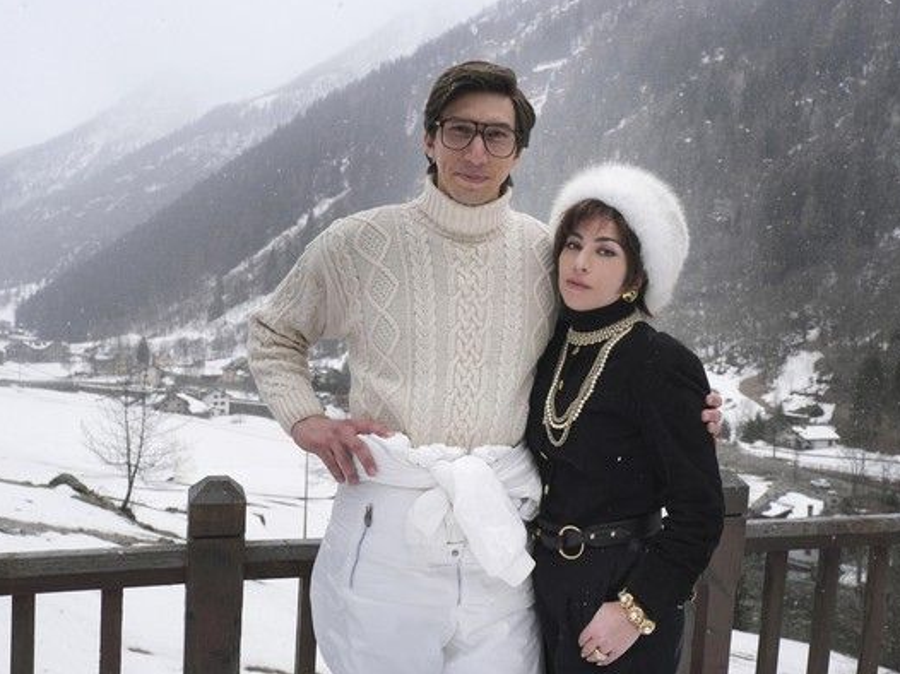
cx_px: 476
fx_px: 884
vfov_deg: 41.8
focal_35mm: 34
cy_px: 334
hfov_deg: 53.9
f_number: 5.6
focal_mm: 20.6
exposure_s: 1/250
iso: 500
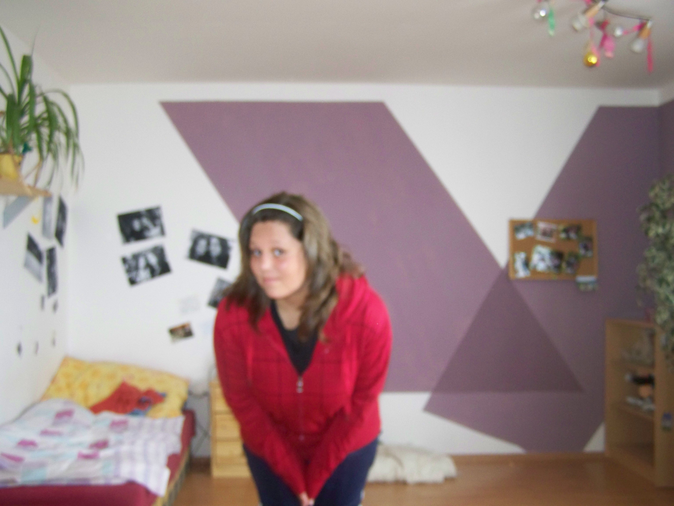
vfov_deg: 37.7
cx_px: 337
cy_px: 253
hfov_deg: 49.0
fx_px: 740
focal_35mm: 38
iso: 200
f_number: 2.8
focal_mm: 6.3
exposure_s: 1/30
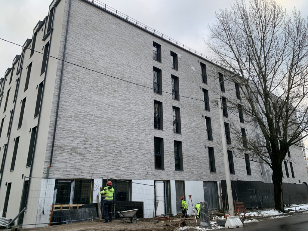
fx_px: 231
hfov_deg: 67.3
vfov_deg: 53.1
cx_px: 154
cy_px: 116
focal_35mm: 26
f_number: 1.8
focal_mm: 4.25
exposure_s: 1/121
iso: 40
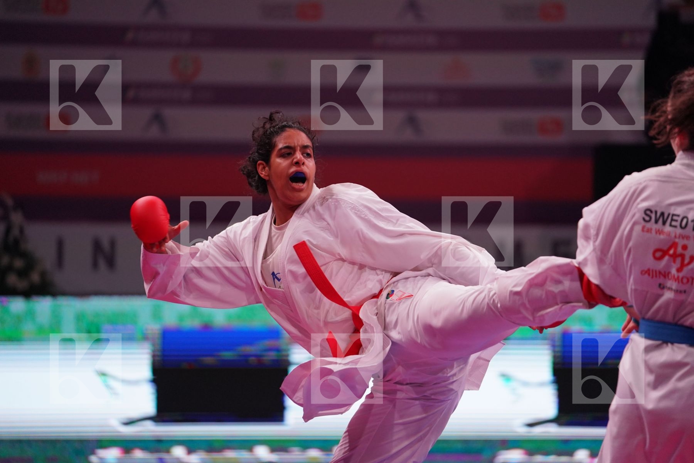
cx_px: 347
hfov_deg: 10.3
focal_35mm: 200
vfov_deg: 6.9
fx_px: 3855
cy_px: 232
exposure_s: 1/1000
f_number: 2.8
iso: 2500
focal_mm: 200
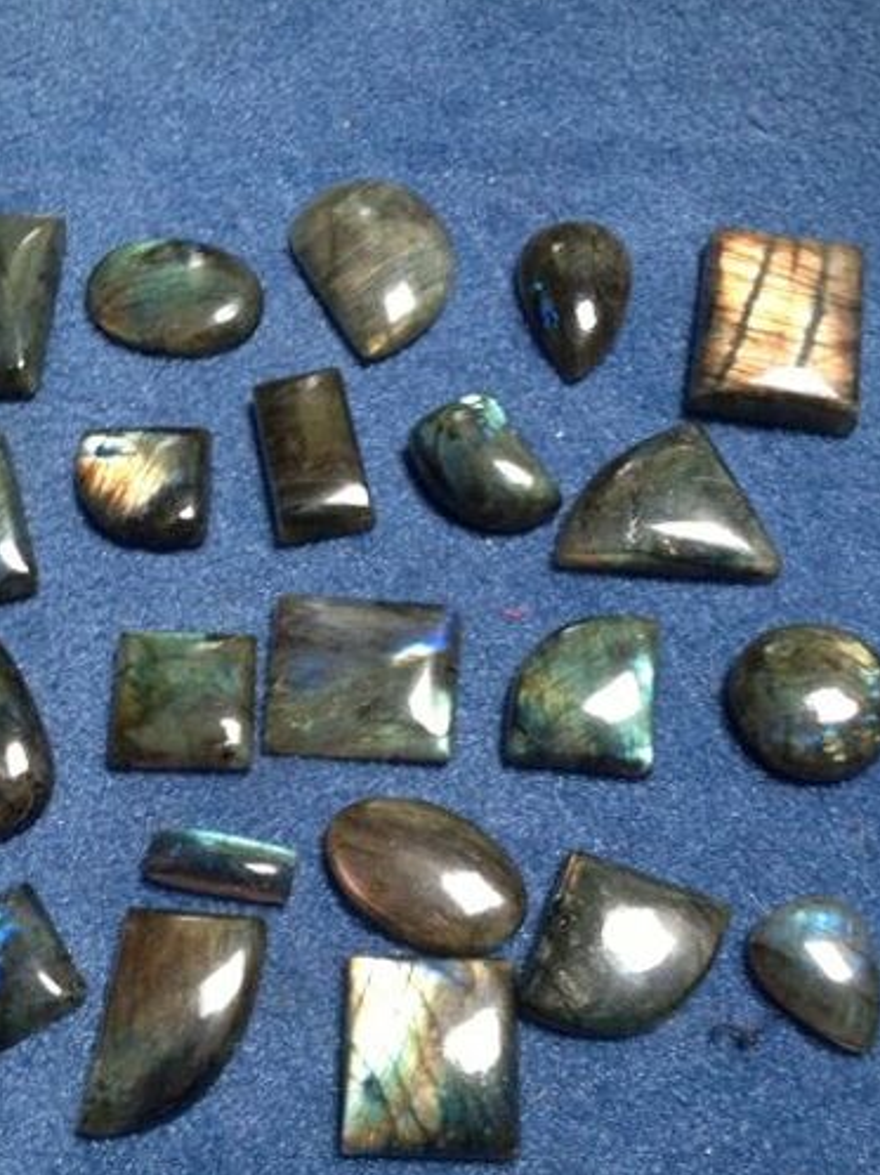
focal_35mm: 45
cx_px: 333
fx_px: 1527
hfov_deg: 32.0
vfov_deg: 41.9
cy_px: 705
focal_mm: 4.28
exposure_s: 1/17
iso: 400
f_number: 2.4
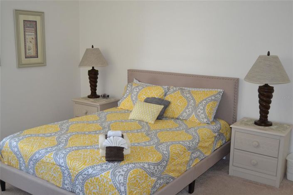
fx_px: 293
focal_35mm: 36
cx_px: 146
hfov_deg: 53.2
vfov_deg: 36.8
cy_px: 98
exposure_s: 1/60
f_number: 3.8
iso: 1000
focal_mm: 24
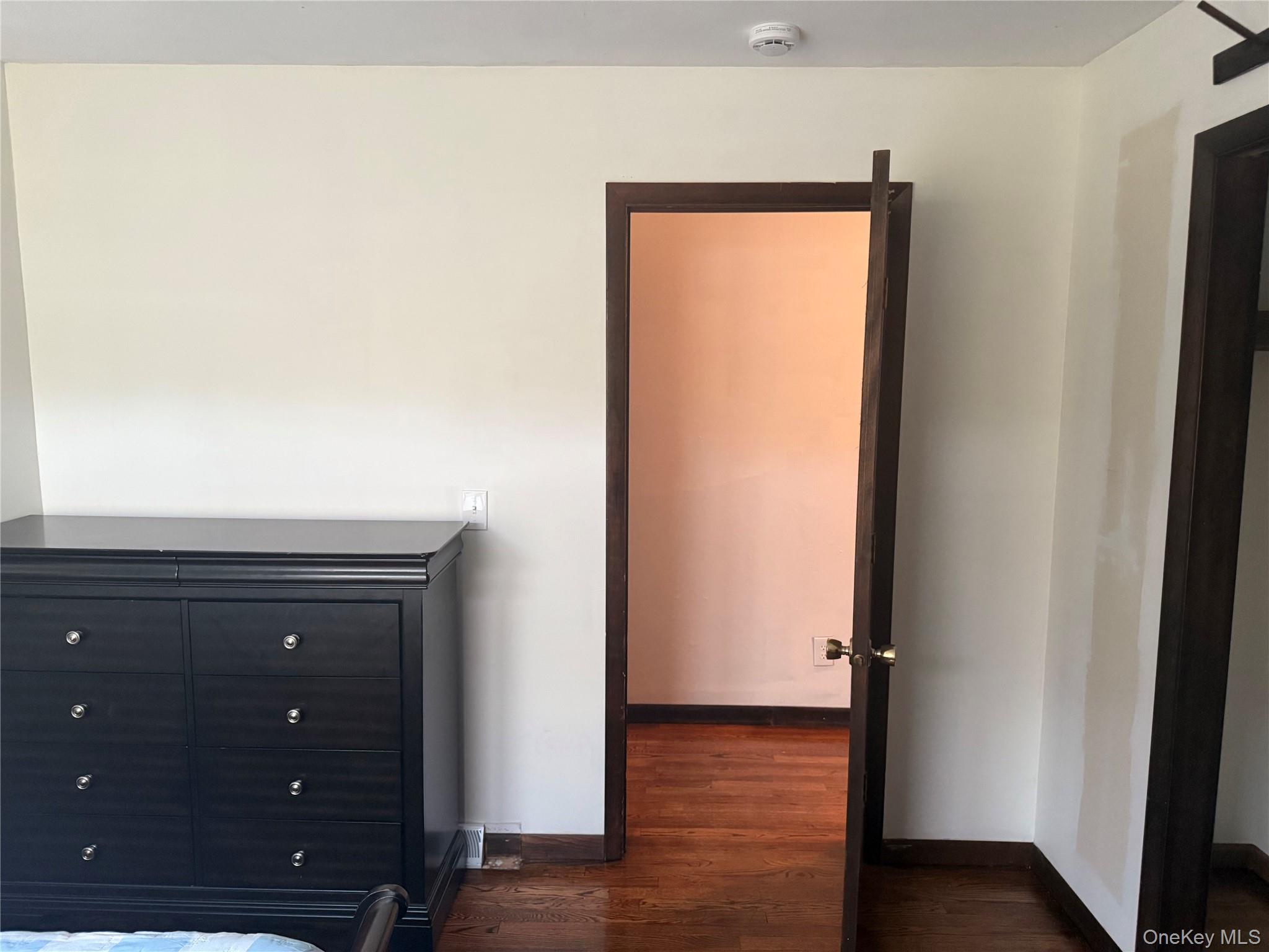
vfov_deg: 56.8
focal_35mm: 24
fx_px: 880
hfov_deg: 71.6
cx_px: 634
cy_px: 476
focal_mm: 6.76
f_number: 1.78
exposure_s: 1/60
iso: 500
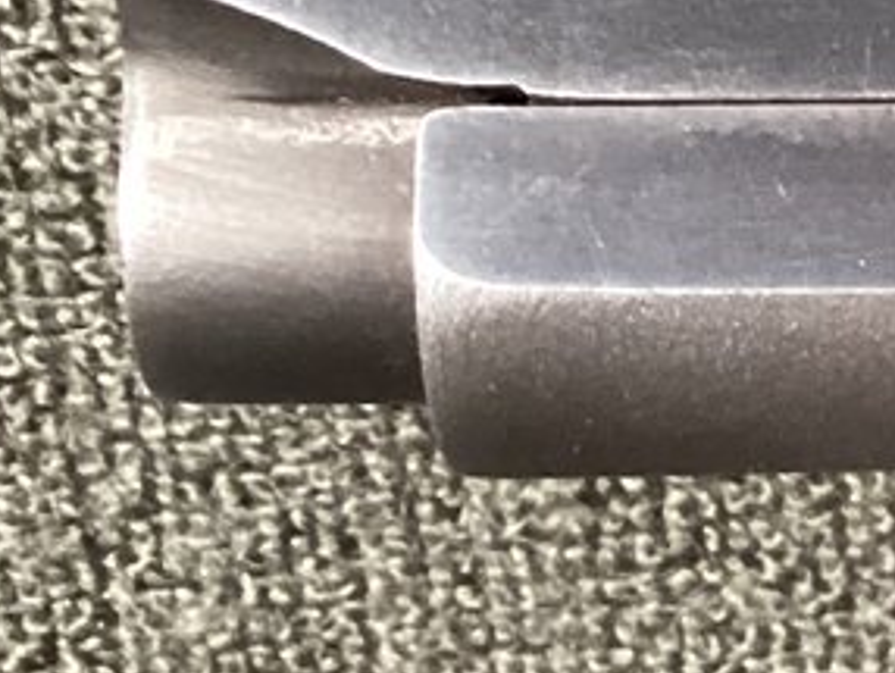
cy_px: -130
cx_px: 2173
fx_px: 4244
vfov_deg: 9.0
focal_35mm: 164
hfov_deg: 10.4
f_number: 2.4
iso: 400
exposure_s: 1/40
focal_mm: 3.3
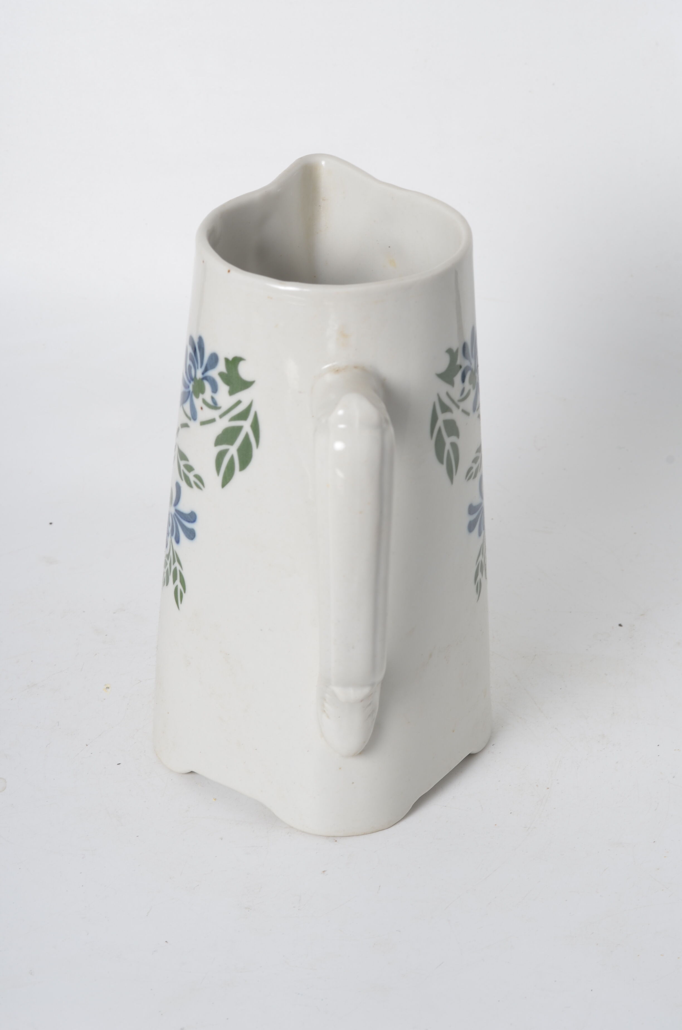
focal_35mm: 75
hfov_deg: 18.1
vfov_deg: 27.0
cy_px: 515
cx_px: 341
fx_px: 2141
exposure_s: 1/125
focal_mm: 50
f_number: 11
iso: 100
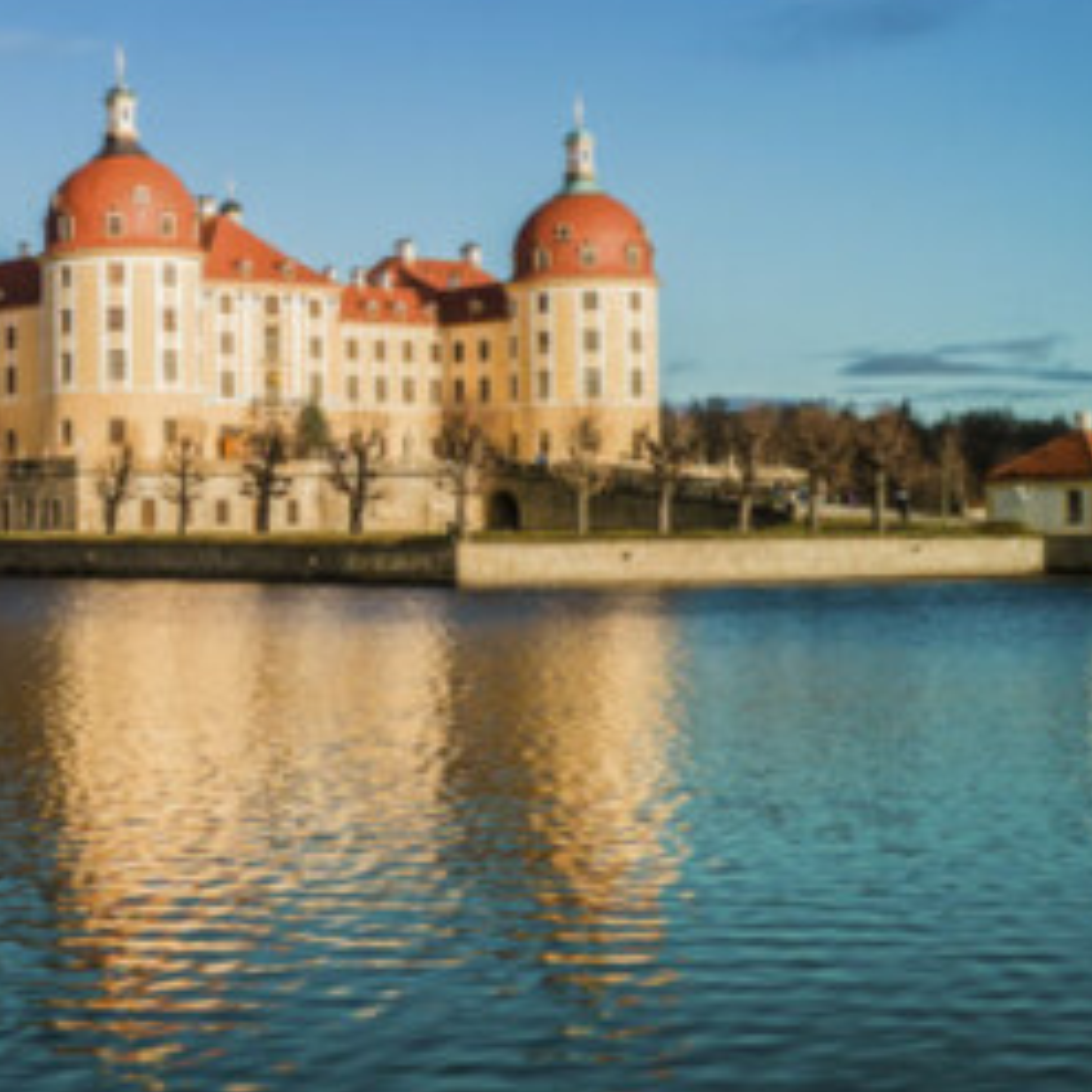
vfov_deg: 26.4
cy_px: 402
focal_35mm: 65
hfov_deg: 23.9
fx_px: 2320
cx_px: -248
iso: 100
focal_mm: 20
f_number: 20
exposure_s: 1/13
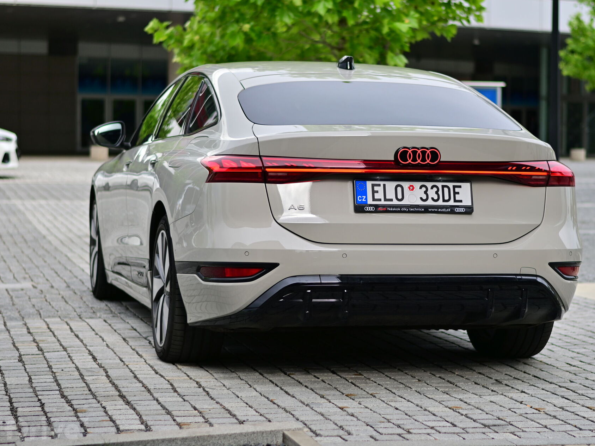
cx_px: 336
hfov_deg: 23.8
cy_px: 223
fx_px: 1409
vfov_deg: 18.0
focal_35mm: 82
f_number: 2
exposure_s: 1/2000
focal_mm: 50
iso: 100
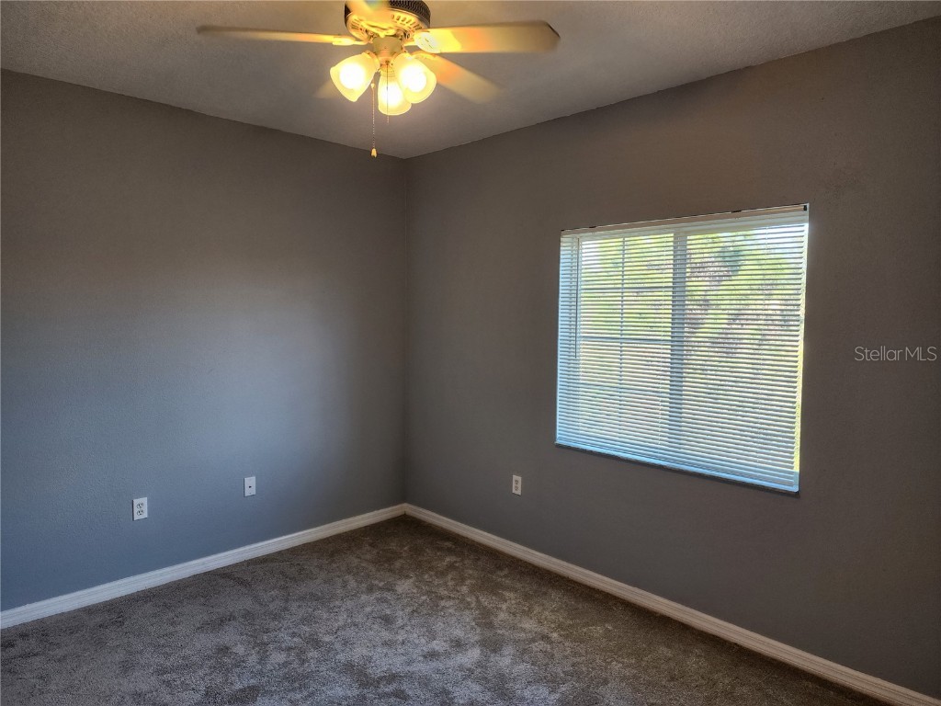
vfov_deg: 58.9
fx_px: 625
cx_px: 470
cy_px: 353
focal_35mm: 23
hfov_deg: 73.9
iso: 125
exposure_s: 1/120
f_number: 1.8
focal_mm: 6.4
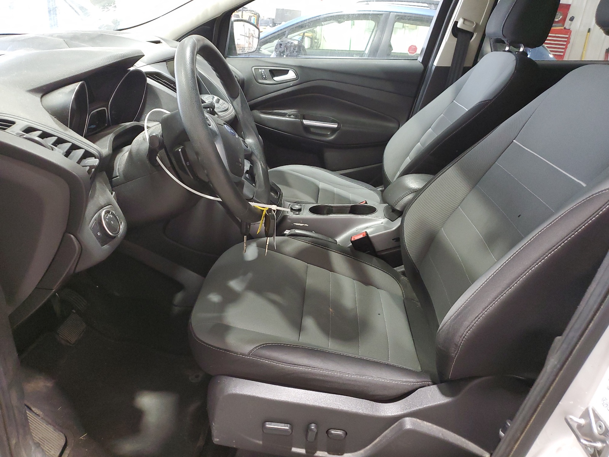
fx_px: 457
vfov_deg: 53.1
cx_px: 304
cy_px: 228
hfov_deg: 67.3
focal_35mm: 26
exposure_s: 1/60.2
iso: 277
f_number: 1.5
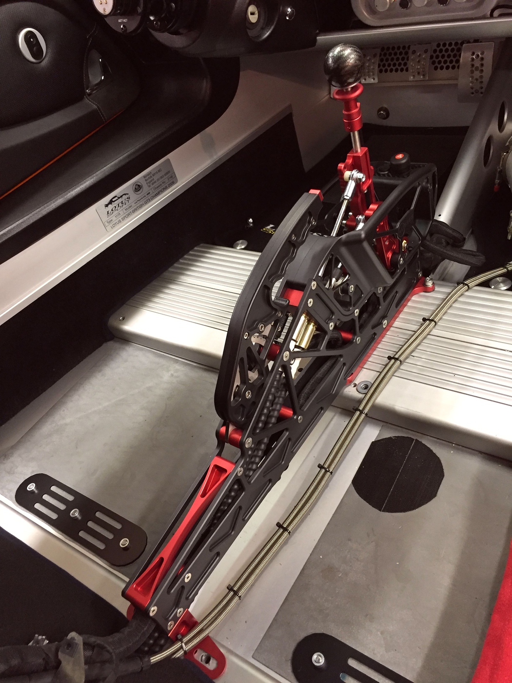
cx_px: 256
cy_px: 342
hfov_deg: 48.2
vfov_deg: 61.7
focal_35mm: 29
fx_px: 572
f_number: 2.2
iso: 160
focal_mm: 4.15
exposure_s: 1/30
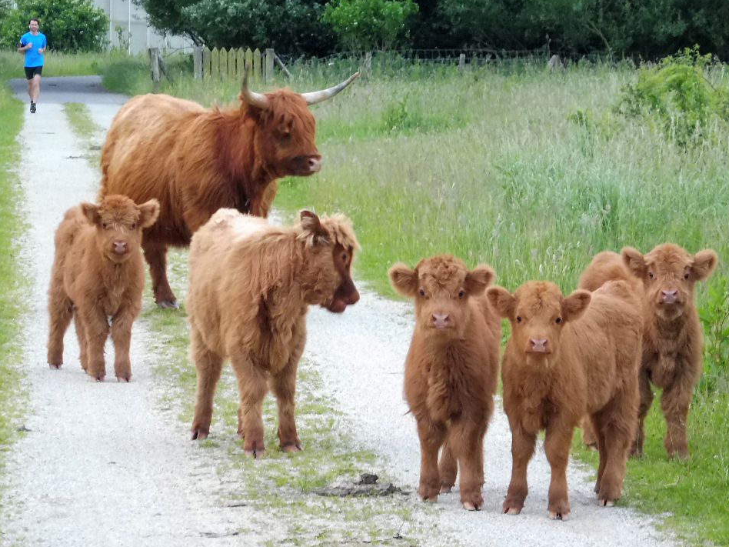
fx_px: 4528
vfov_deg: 6.9
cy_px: 255
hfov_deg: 9.2
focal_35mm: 215
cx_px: 368
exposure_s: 1/30
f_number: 5.5
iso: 640
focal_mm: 35.6
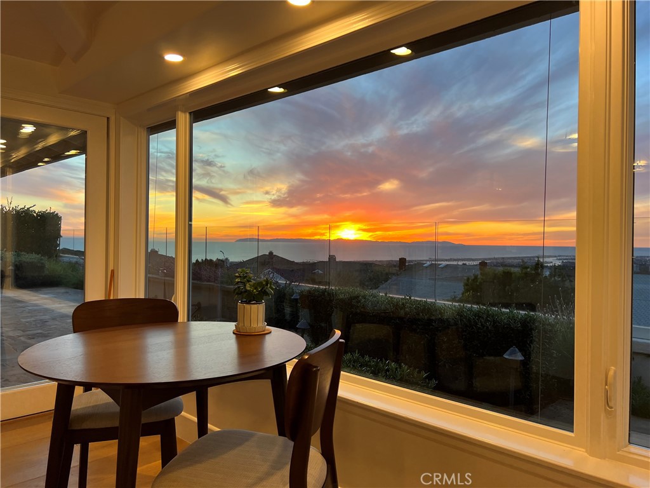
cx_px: 325
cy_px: 244
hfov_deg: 67.3
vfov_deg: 53.1
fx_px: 488
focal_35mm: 26
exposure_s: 1/120
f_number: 1.5
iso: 64
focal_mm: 5.7
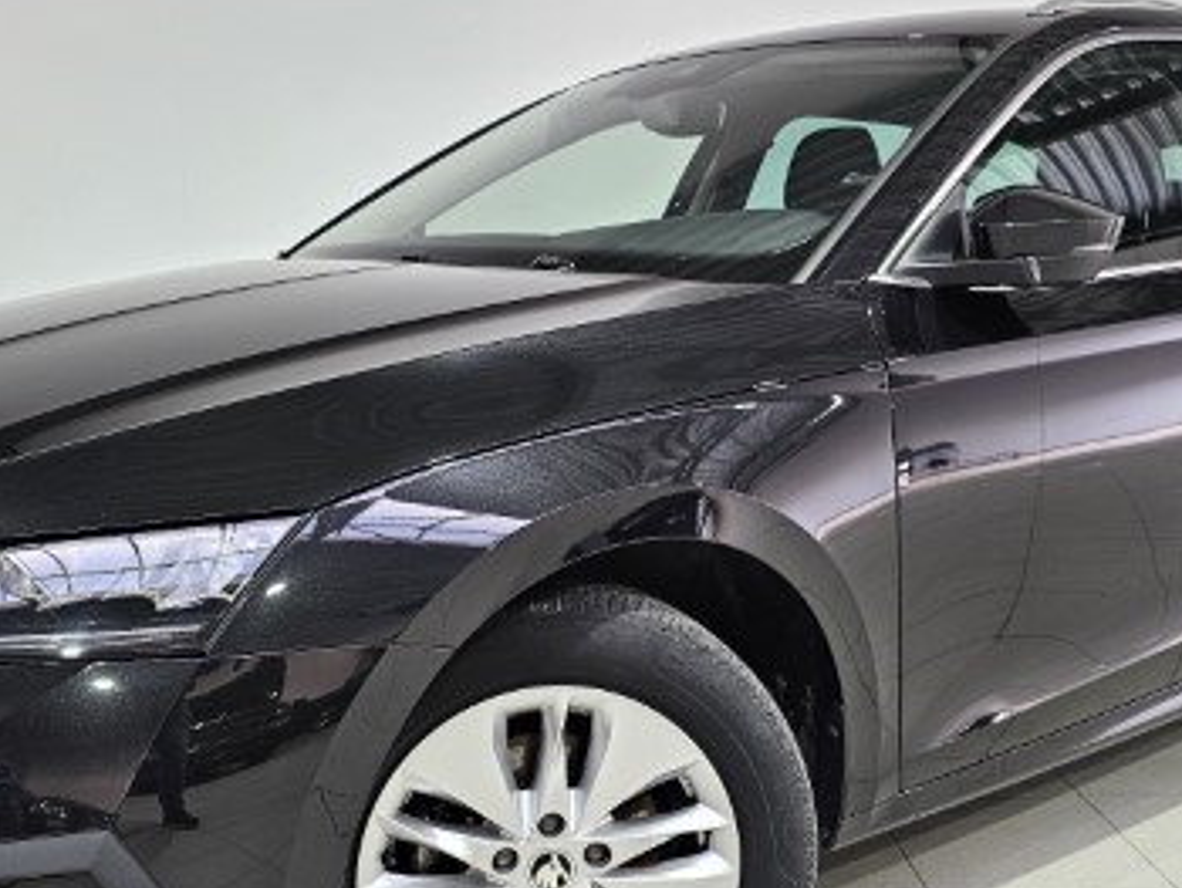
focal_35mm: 42
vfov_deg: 34.2
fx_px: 1435
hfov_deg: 44.8
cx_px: 588
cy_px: 547
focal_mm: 6.3
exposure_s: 1/100
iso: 125
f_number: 1.7
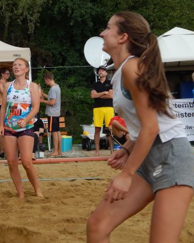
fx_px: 761
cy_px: 101
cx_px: 1
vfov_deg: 18.1
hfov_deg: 14.3
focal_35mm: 106
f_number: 3.8
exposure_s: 1/200
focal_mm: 9.7
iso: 125
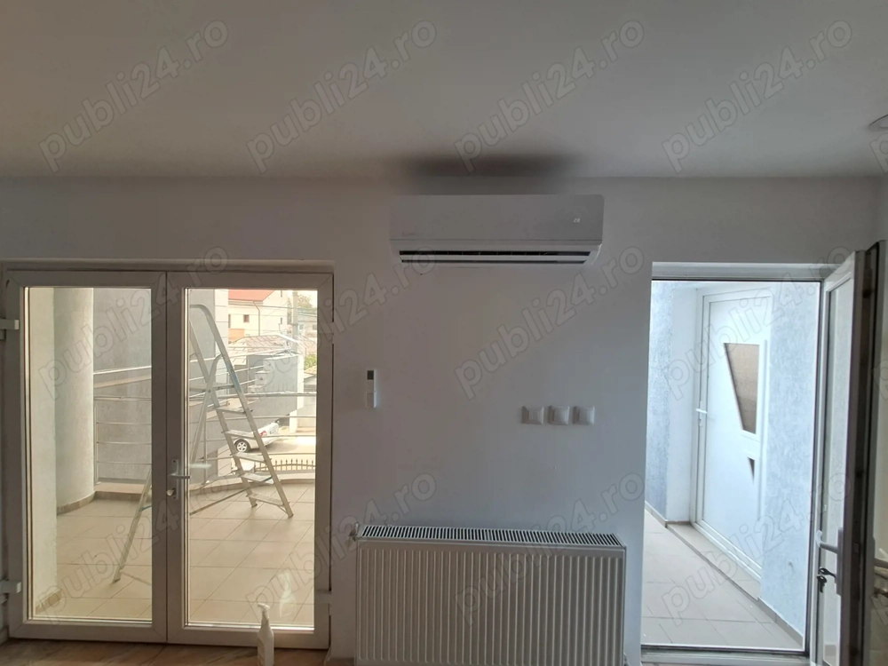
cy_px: 333
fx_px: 333
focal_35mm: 13
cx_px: 444
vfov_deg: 89.9
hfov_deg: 106.2
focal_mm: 1.42
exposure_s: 1/50
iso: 40
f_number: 2.2
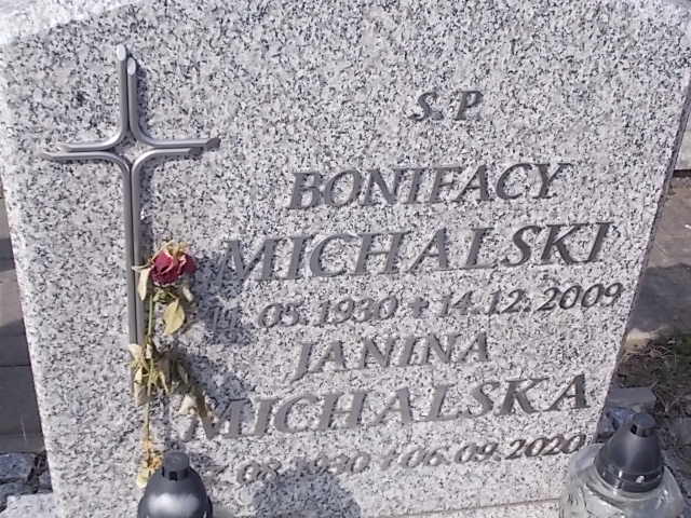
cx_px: 346
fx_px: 1158
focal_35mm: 58
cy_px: 259
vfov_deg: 25.2
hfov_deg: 33.2
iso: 80
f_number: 4.9
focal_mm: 10.3
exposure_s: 1/320
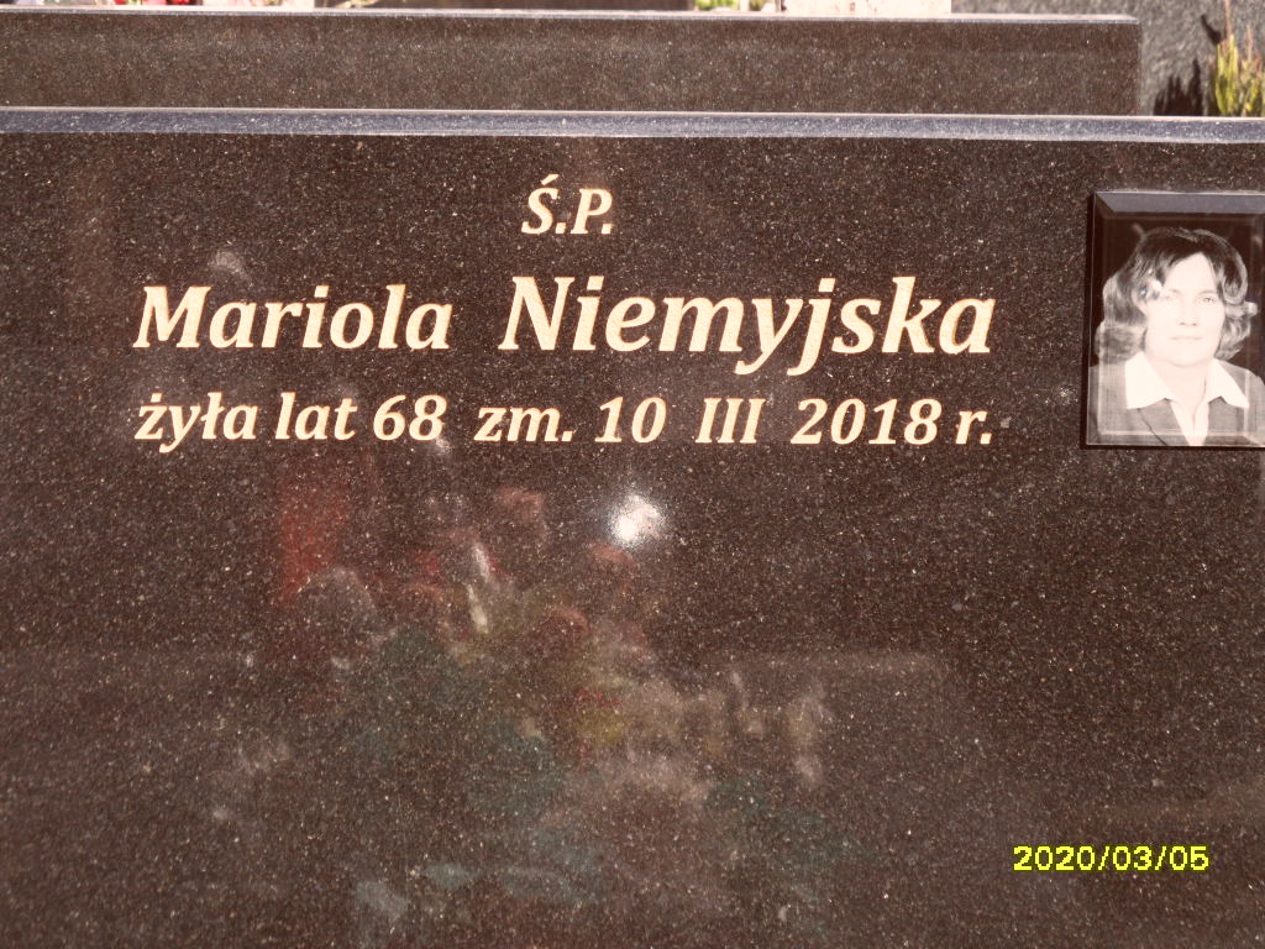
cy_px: 474
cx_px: 632
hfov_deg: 16.4
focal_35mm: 120
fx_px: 4385
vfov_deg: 12.3
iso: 80
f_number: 4.4
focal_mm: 20
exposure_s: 1/180
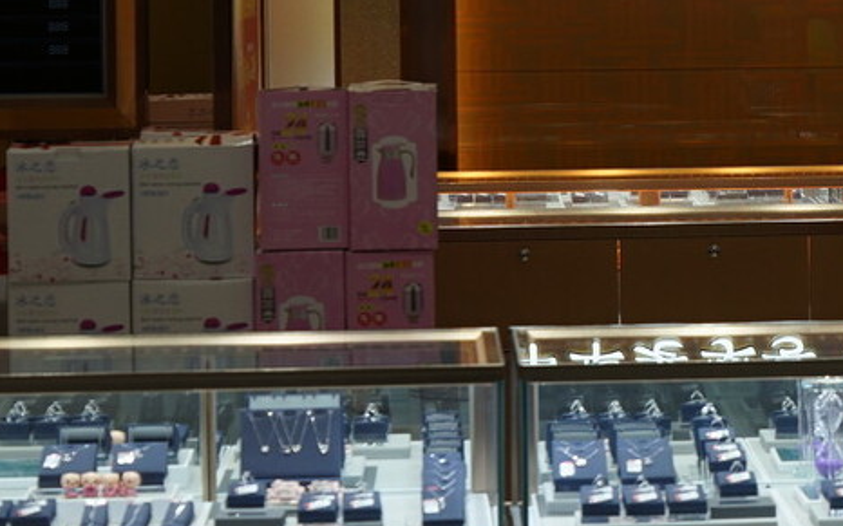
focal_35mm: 168
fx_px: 3859
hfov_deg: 12.3
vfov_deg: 7.8
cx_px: 939
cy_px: 10
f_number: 8
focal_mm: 64
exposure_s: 1/160
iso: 320
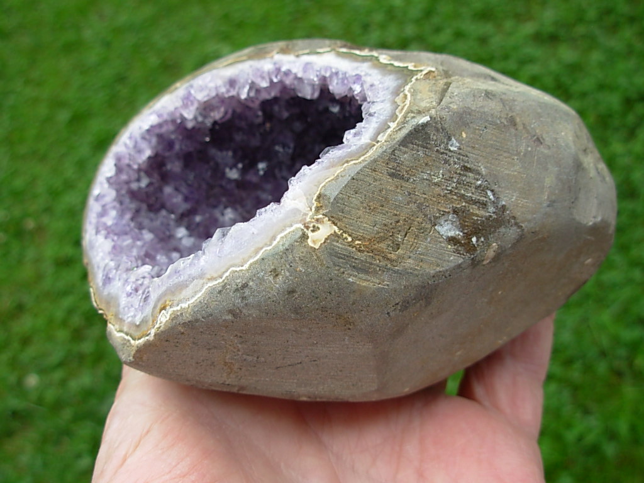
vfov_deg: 37.7
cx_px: 322
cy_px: 242
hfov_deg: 49.0
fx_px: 707
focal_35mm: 38
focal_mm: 6.3
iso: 50
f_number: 2.9
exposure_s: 1/332
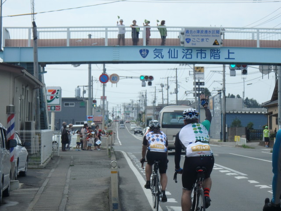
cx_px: 140
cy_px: 106
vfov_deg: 14.1
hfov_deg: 18.7
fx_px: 852
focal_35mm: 105
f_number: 5.7
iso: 125
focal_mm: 18.7
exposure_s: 1/400
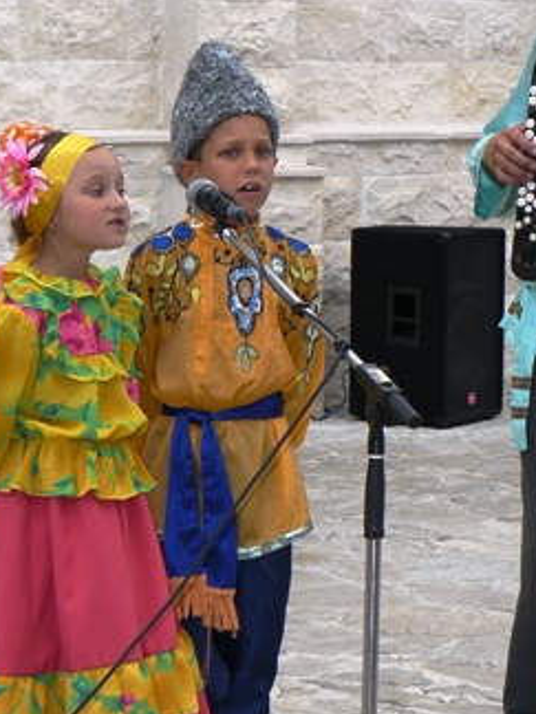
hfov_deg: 9.9
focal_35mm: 150
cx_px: 324
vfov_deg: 13.2
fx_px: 3097
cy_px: 350
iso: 100
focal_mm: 12.6
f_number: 3.2
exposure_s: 1/125
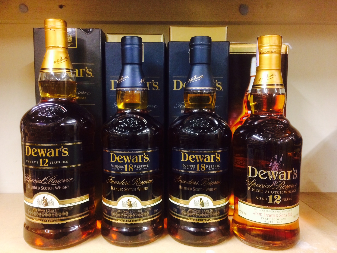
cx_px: 167
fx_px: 292
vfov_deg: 46.8
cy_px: 125
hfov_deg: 60.0
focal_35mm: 30
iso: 250
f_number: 2.2
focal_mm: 4.15
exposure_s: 1/25
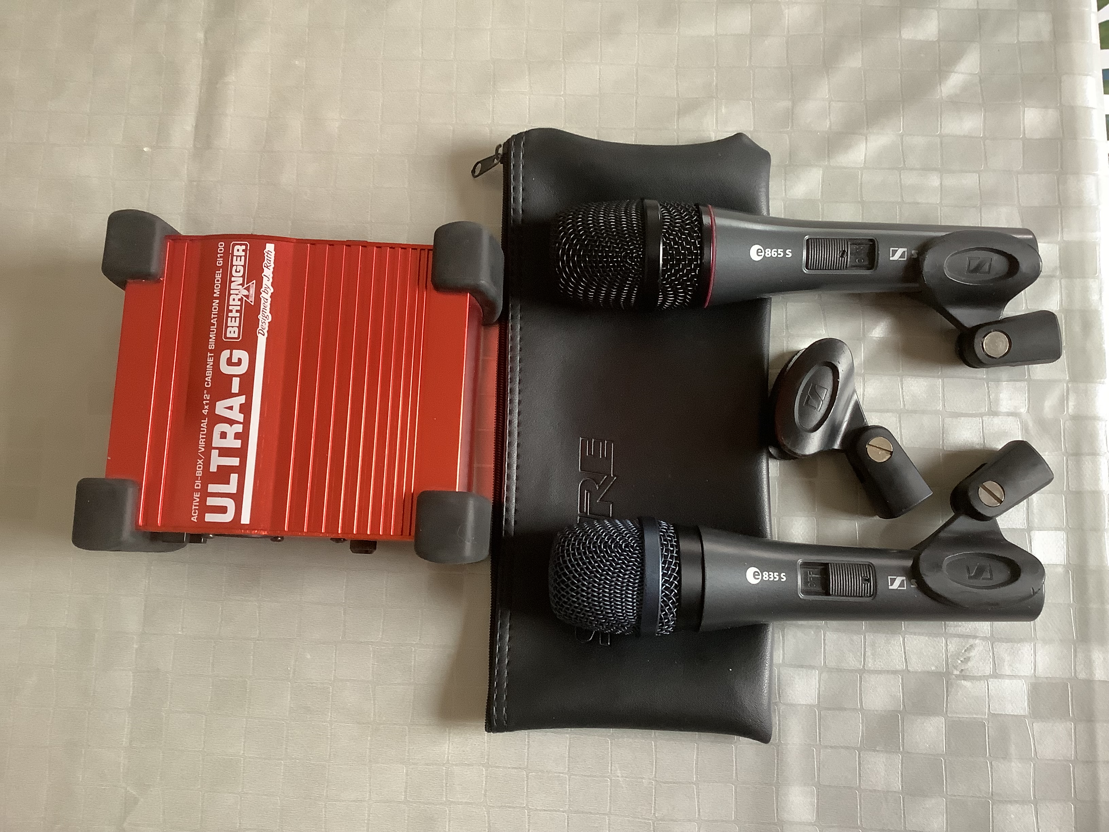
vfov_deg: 45.4
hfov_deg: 58.4
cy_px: 416
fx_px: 993
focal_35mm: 31
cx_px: 554
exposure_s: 1/40
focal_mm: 3.3
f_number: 2.4
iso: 250
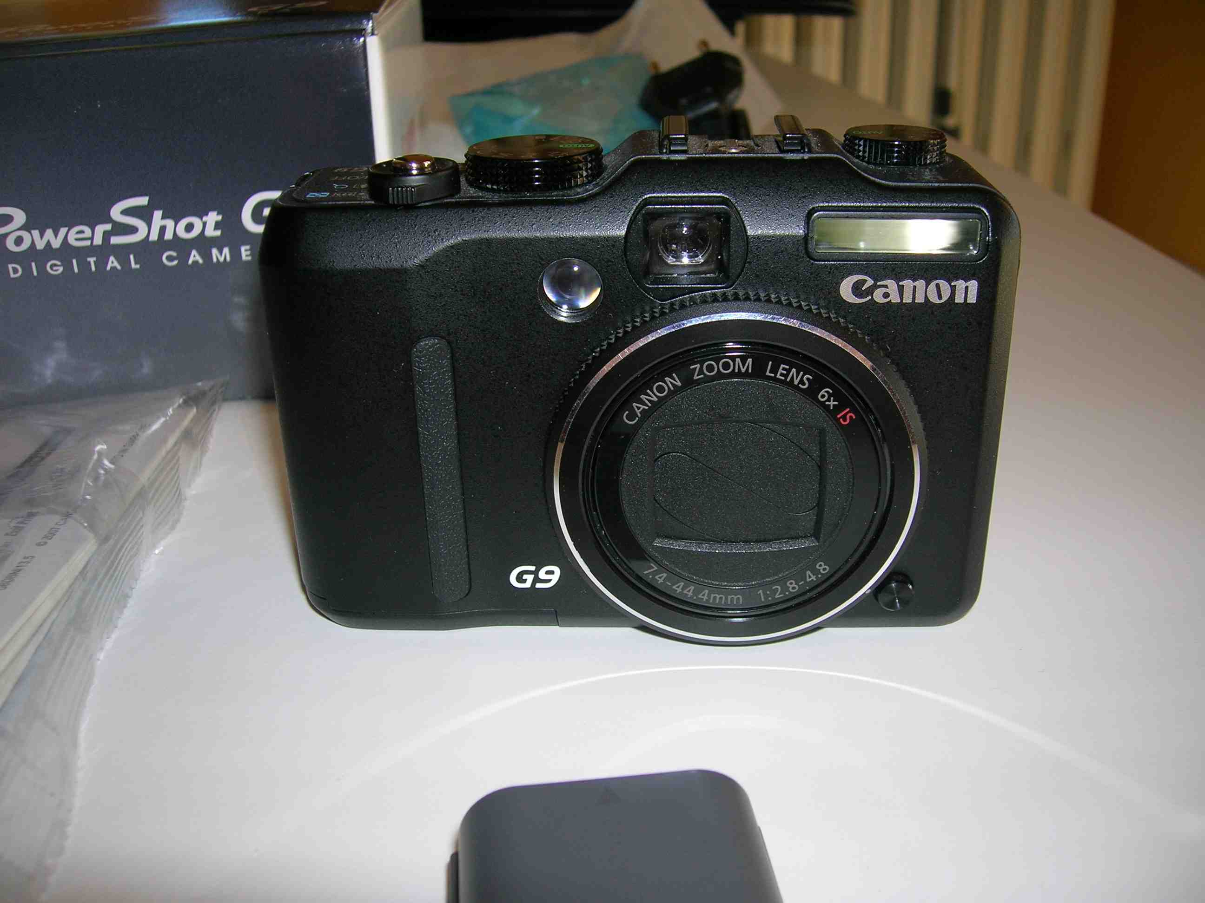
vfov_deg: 41.8
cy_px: 452
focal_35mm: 34
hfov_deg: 54.0
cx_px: 602
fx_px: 1184
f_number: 2.9
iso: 50
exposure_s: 1/60.1
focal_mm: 5.7
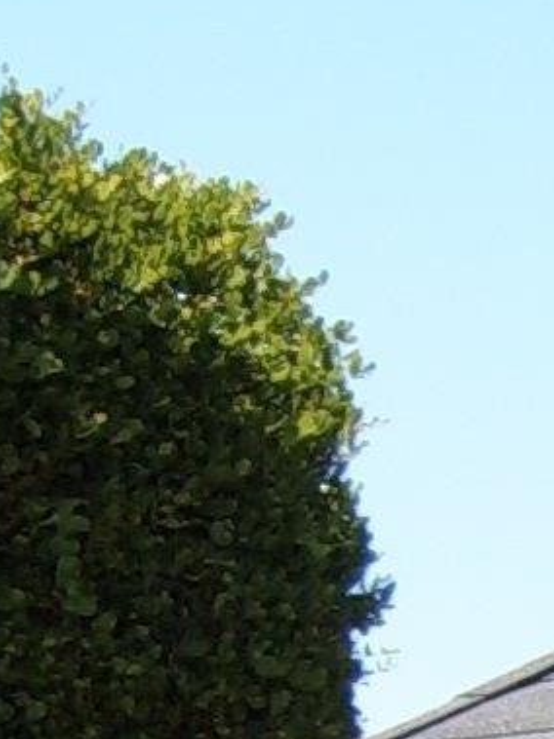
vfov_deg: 8.5
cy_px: 1472
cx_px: 1436
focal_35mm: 222
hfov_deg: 6.3
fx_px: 4740
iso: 63
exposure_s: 1/250
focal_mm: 6.2
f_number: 6
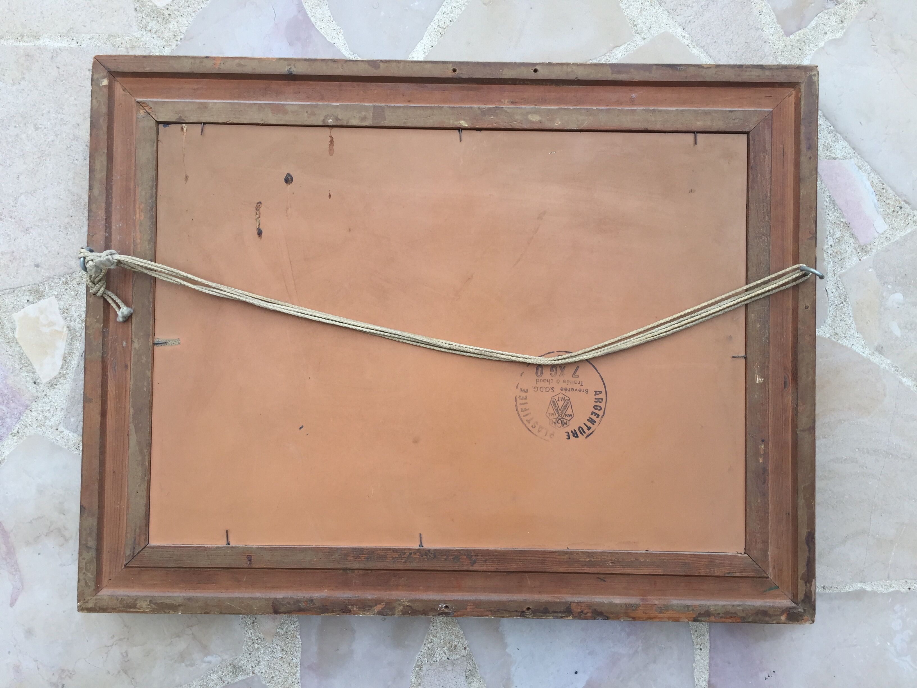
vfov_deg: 48.2
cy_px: 344
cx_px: 458
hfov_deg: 61.7
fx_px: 768
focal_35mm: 29
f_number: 2.2
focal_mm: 4.15
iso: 32
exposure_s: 1/127
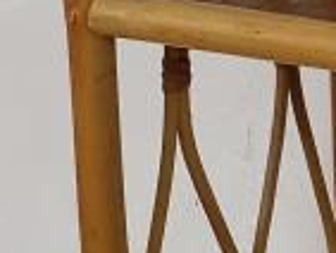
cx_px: 660
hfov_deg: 9.8
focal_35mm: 189
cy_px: -217
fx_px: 1836
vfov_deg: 7.6
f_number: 2.4
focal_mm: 4.3
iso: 320
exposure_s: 1/20
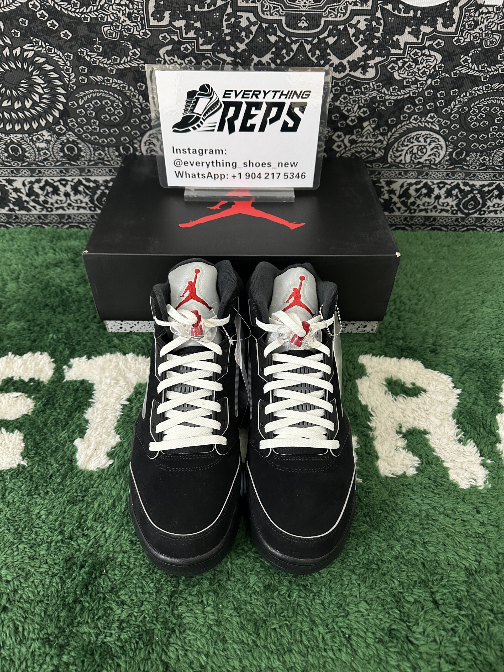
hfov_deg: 56.8
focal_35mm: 24
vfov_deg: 71.6
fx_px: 466
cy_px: 336
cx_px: 252
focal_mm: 6.86
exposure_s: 1/50
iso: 250
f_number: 1.78
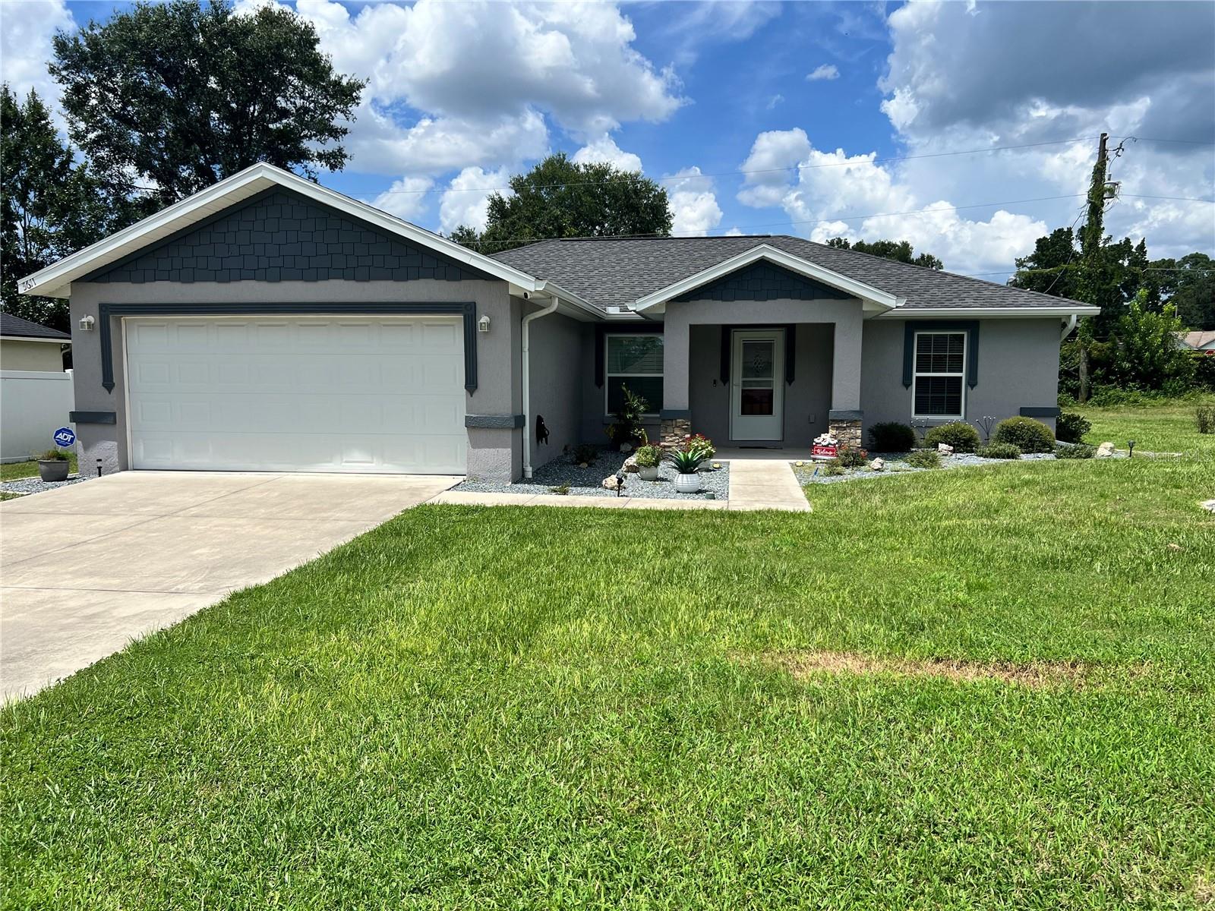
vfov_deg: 53.1
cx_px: 608
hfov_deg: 67.3
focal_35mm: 26
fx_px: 913
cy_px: 456
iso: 50
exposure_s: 1/5882
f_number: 1.5
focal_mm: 5.7
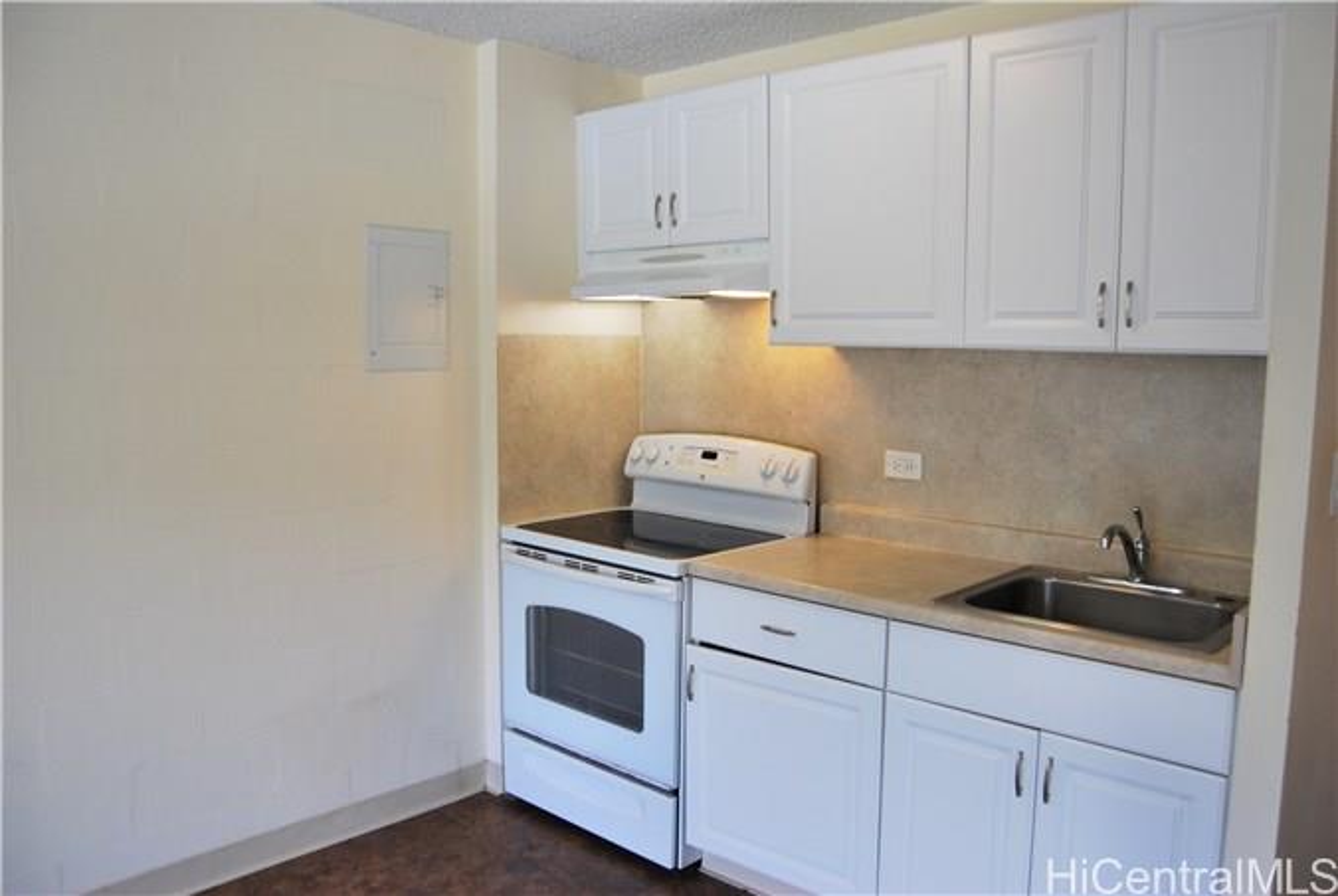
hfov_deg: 67.3
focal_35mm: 27
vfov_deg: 48.1
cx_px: 669
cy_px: 448
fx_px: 1005
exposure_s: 1/80
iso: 200
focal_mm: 18
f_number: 4.5
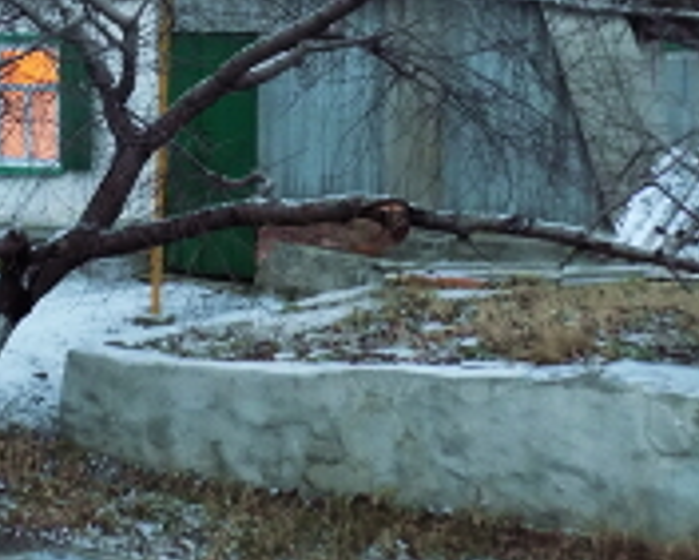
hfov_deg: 27.5
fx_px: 1366
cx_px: 52
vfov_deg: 22.9
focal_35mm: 66
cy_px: 133
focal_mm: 6.1
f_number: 3.4
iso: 400
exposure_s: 1/5
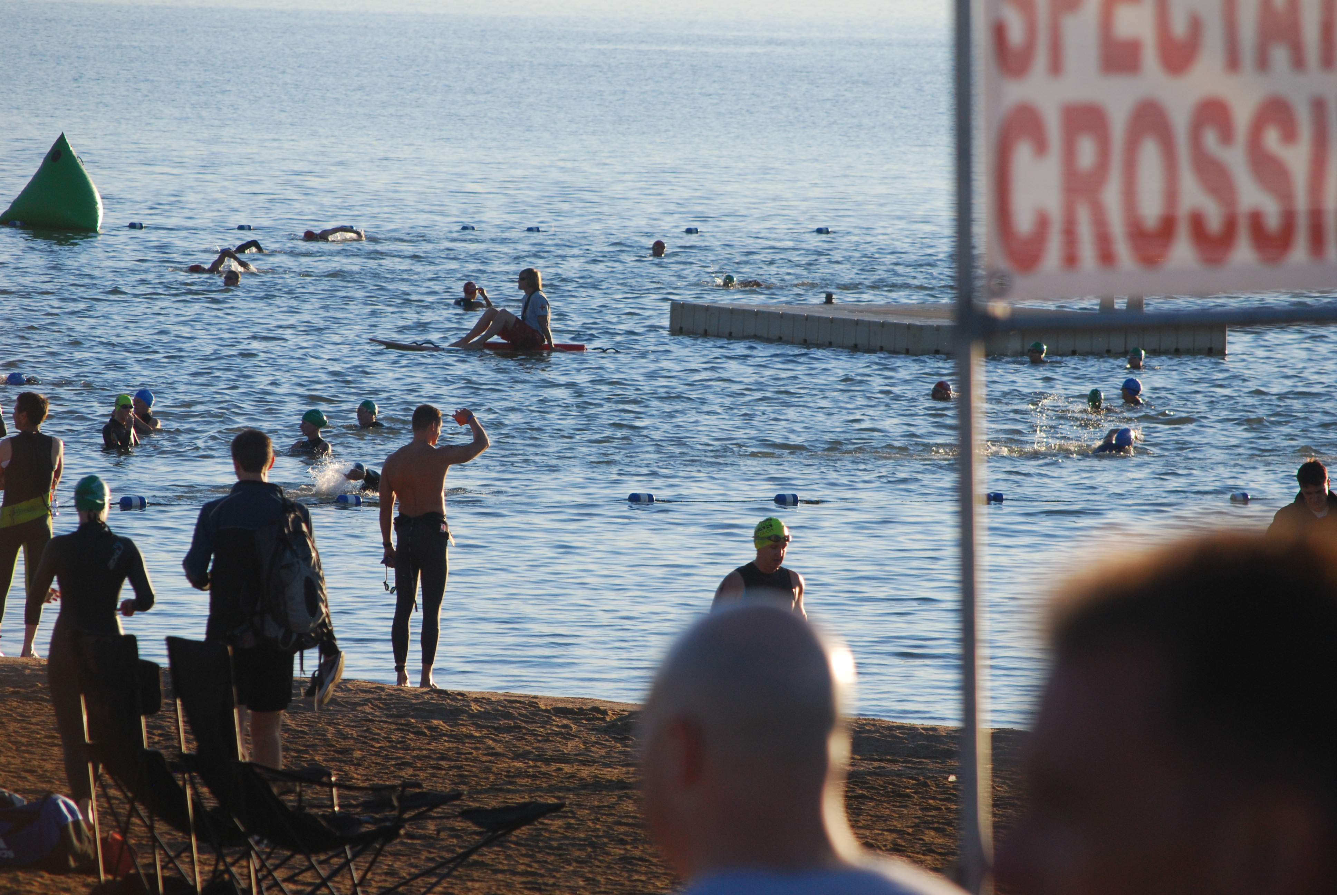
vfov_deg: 5.6
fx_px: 9203
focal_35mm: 248
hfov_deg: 8.3
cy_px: 448
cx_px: 668
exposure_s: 1/640
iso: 400
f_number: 8
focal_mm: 165
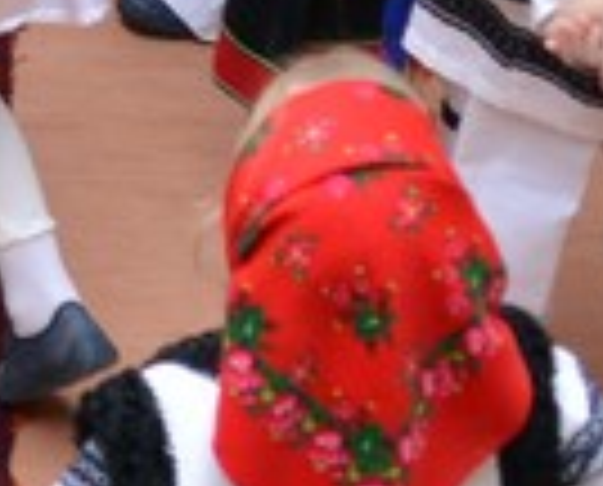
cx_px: -1138
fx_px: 8699
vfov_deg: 3.2
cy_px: 144
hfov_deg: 3.9
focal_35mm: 486
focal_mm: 58
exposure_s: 1/250
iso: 1000
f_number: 4
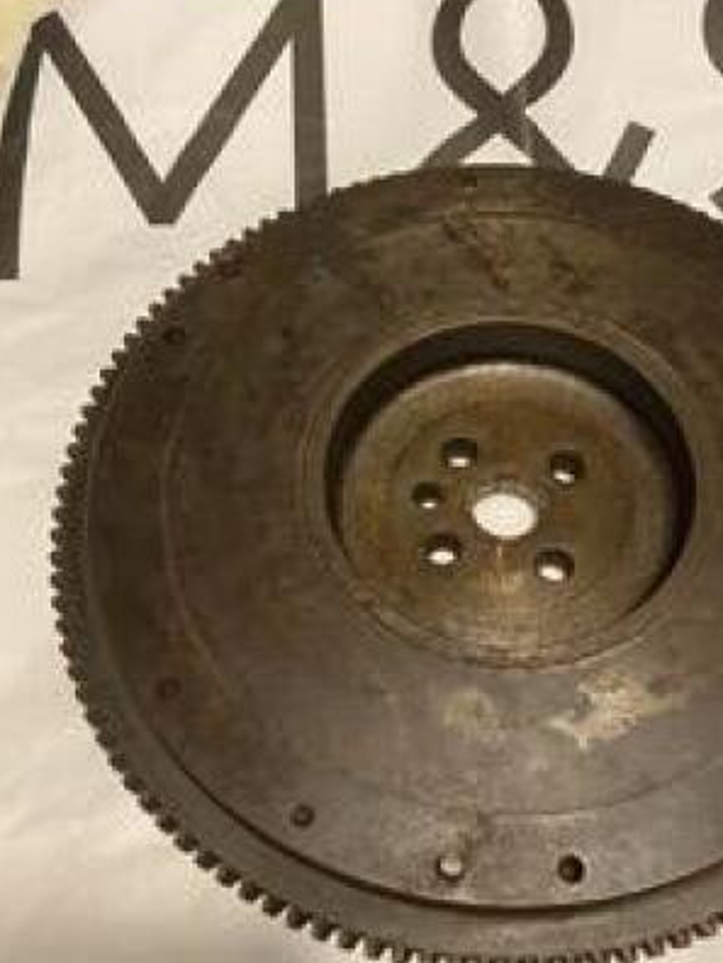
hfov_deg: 40.2
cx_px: 477
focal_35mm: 35
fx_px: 975
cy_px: 544
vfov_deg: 52.5
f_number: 1.8
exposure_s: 1/50
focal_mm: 4.25
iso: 400
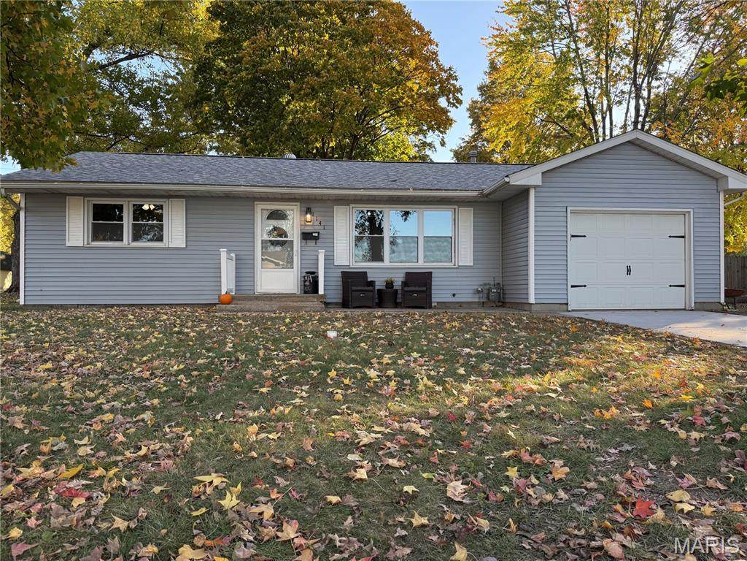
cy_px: 280
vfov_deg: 56.8
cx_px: 374
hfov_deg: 71.6
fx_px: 518
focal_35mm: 24
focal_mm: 6.76
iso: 100
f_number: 1.78
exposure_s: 1/514
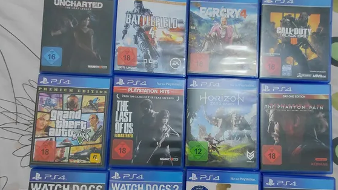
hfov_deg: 86.5
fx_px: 179
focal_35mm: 20
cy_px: 133
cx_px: 181
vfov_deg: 54.3
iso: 400
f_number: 2.2
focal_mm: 1.64
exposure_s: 1/25
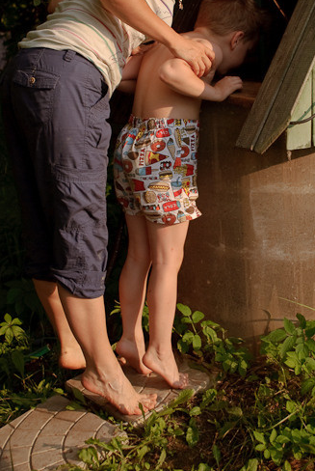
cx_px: 203
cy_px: 150
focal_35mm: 59
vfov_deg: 33.5
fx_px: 772
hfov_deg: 23.0
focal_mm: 24
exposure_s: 1/1600
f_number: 2.8
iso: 100
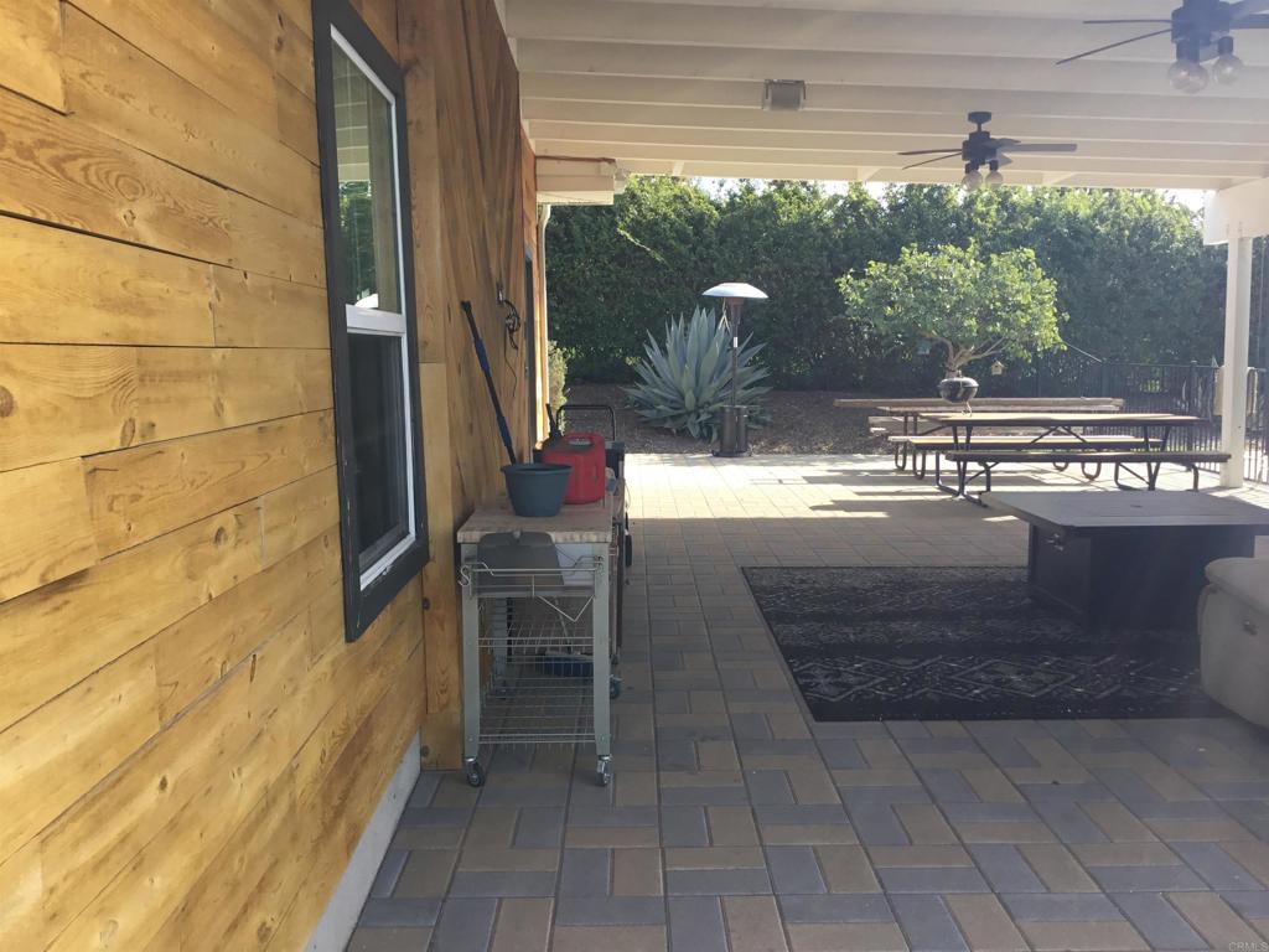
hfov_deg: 58.4
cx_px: 634
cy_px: 476
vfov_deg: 45.4
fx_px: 1136
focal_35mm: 31
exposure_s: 1/322
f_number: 2.4
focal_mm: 3.3
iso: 25
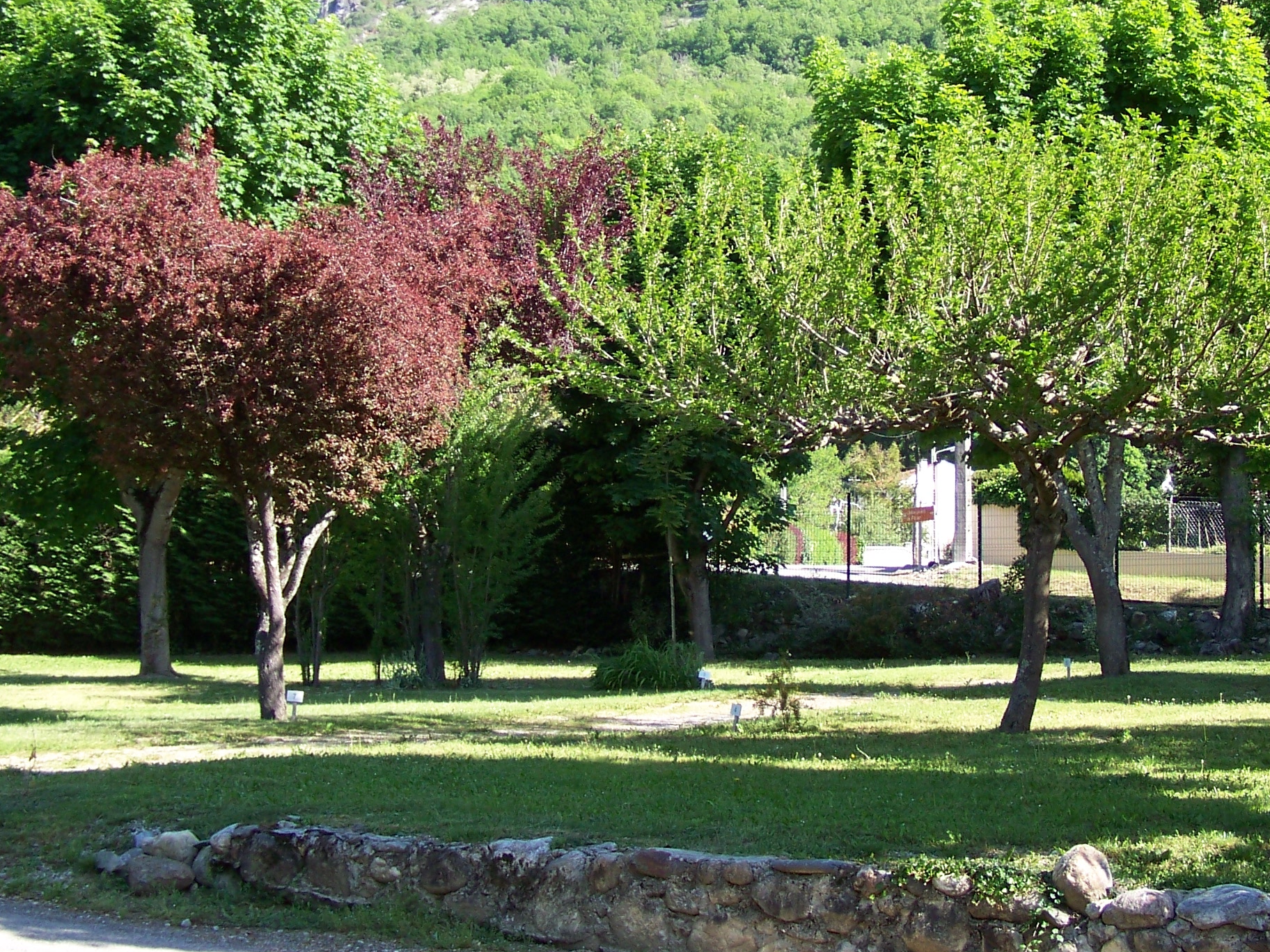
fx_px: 2348
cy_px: 325
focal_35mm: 64
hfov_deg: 30.3
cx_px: 685
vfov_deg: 22.8
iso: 64
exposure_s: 1/200
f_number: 2.8
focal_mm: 6.3
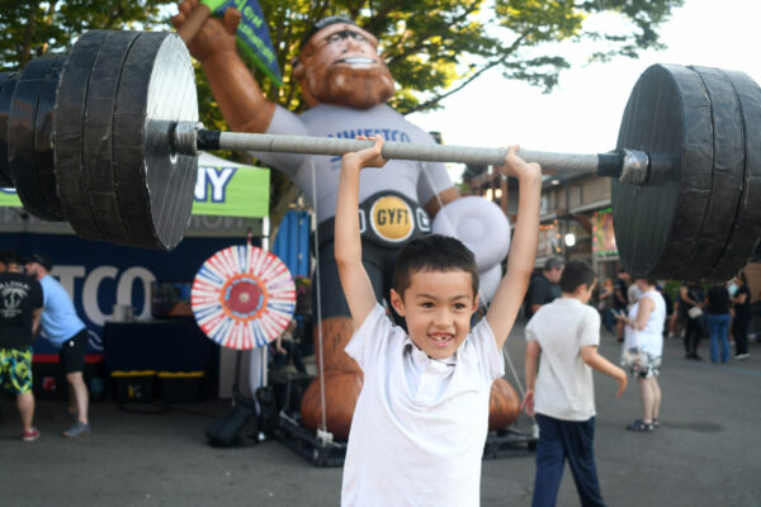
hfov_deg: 53.1
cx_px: 380
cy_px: 254
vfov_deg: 36.9
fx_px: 761
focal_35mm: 36
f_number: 3.5
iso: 200
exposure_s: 1/320
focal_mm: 24
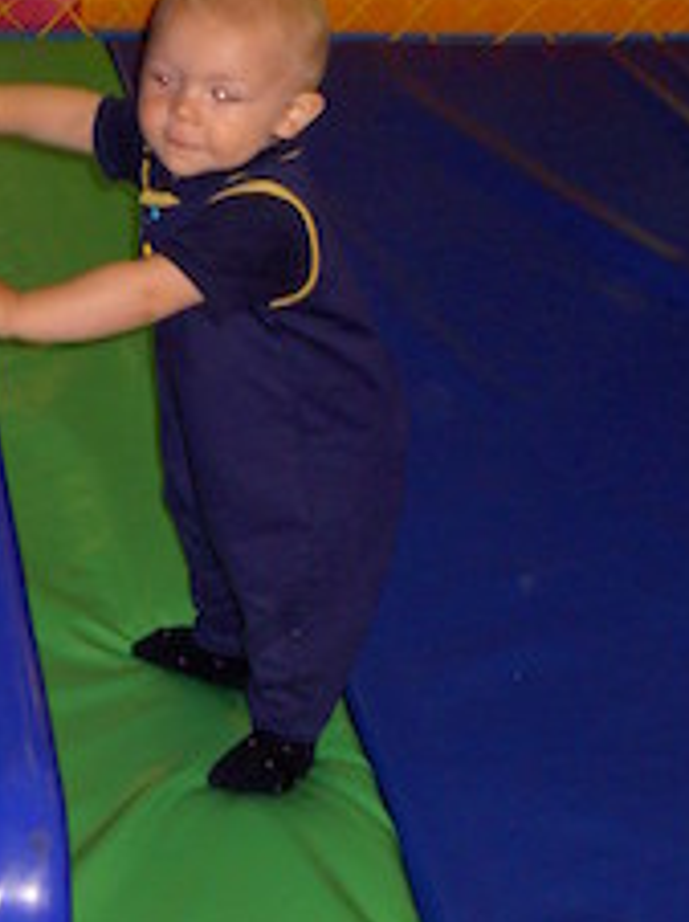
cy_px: 326
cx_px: 208
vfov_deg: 14.8
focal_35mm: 133
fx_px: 3536
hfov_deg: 11.1
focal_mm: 12.4
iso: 200
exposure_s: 1/80
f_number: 4.2
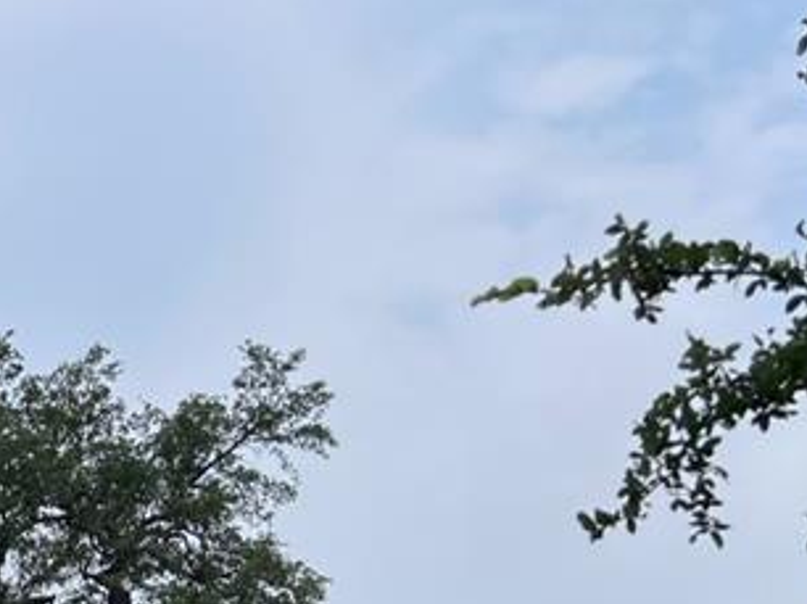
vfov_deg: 16.3
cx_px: -261
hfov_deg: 20.4
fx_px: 2027
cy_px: 703
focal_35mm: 87
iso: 50
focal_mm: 5.7
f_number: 1.5
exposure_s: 1/6579
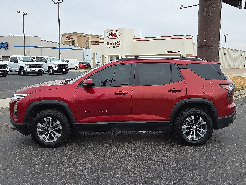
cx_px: 123
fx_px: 284
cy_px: 92
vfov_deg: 36.0
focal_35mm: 40
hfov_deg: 46.8
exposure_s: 1/1250
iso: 76
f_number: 1.8
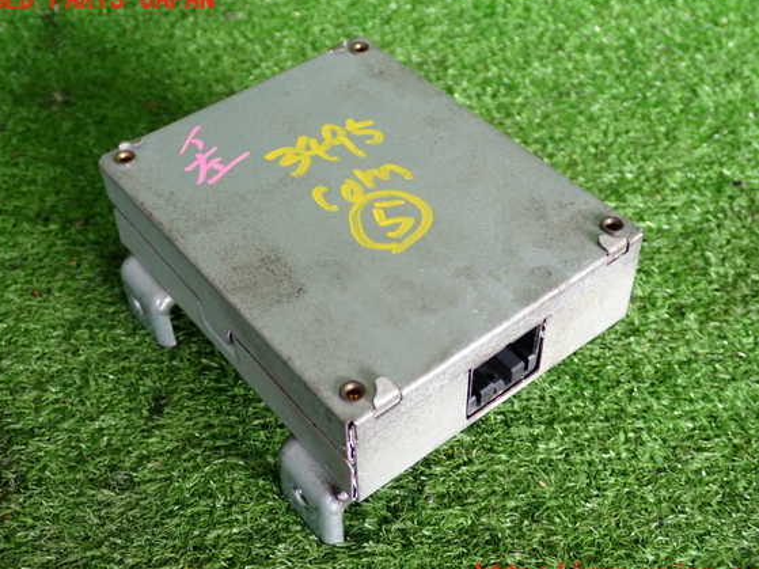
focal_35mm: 44
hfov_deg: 43.0
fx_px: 965
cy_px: 288
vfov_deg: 32.9
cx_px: 375
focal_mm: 7.31
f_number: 2.8
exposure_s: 1/80
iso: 200
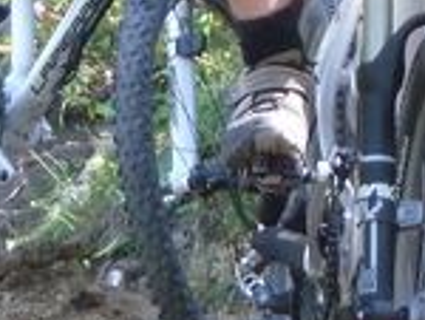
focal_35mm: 480
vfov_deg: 3.1
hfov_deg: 4.1
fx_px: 5903
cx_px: 436
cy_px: -331
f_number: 4.3
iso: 320
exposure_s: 1/40
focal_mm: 14.7
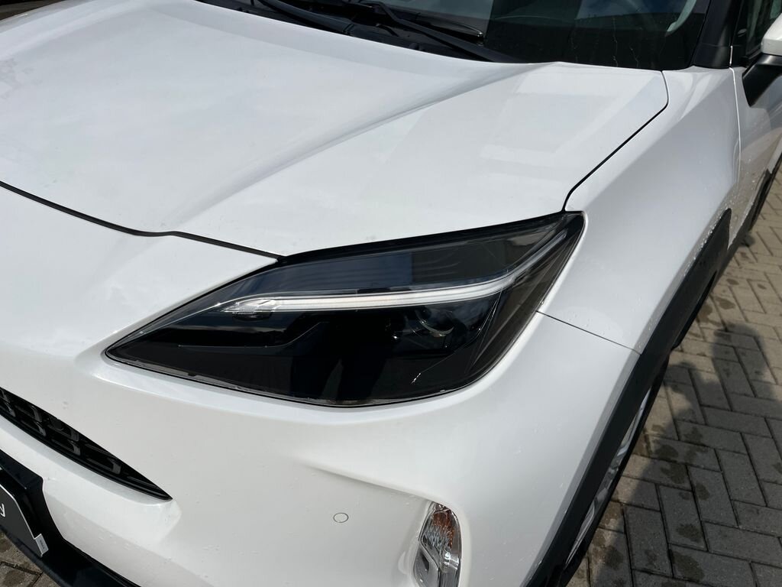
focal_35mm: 26
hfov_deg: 67.3
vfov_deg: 53.1
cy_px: 294
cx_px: 391
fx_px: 587
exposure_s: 1/8403
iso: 50
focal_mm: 5.1
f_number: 1.6
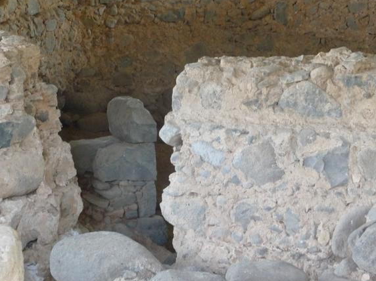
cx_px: 188
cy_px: 144
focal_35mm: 126
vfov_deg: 11.7
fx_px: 1367
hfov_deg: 15.7
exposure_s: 1/40
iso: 400
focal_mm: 17.5
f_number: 4.7
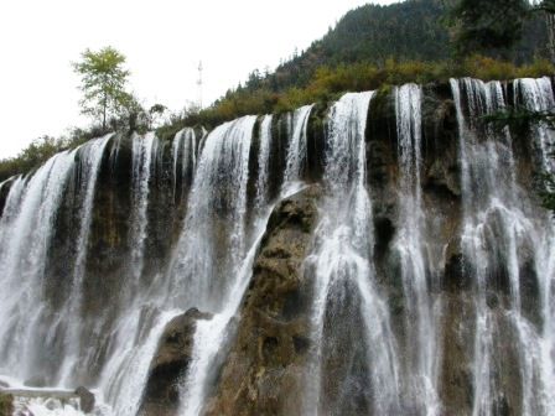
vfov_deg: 37.7
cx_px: 278
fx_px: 609
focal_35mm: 38
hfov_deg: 49.0
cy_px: 208
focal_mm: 7.85
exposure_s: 1/155
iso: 100
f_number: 6
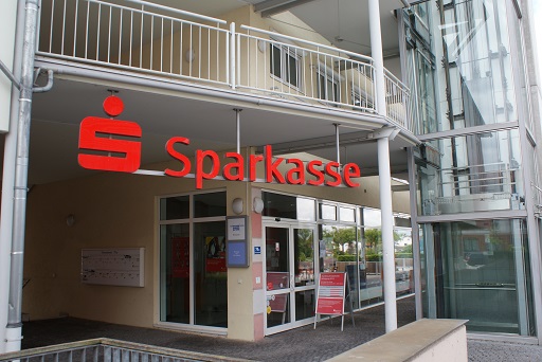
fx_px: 452
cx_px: 271
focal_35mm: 30
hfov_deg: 61.9
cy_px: 181
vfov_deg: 43.7
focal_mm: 20
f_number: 8
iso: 100
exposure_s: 1/60
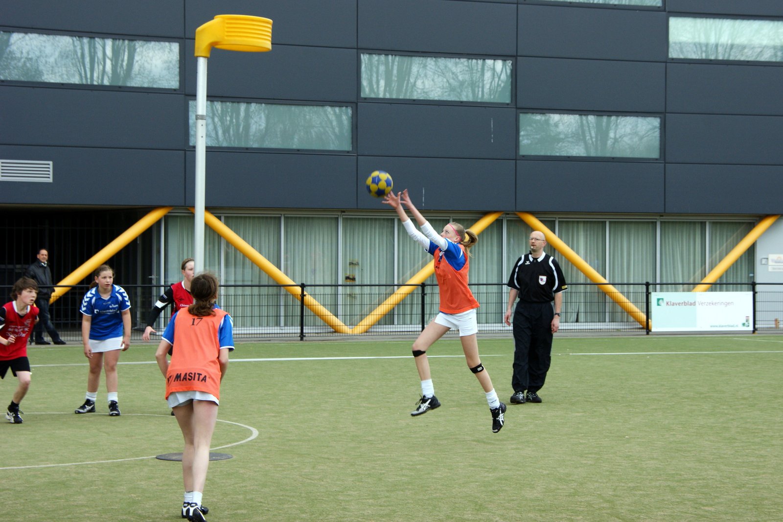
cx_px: 392
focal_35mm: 75
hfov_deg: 27.0
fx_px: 1631
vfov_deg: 18.2
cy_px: 261
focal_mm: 50
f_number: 7.1
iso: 200
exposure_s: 1/250
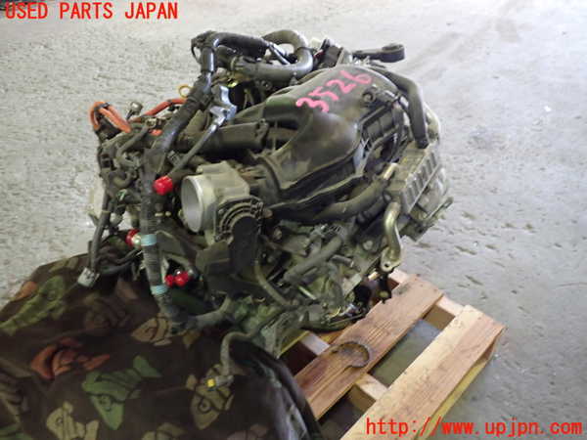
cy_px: 220
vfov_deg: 46.8
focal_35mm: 30
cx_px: 294
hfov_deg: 60.0
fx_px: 509
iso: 640
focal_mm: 5.4
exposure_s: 1/30
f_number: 2.3
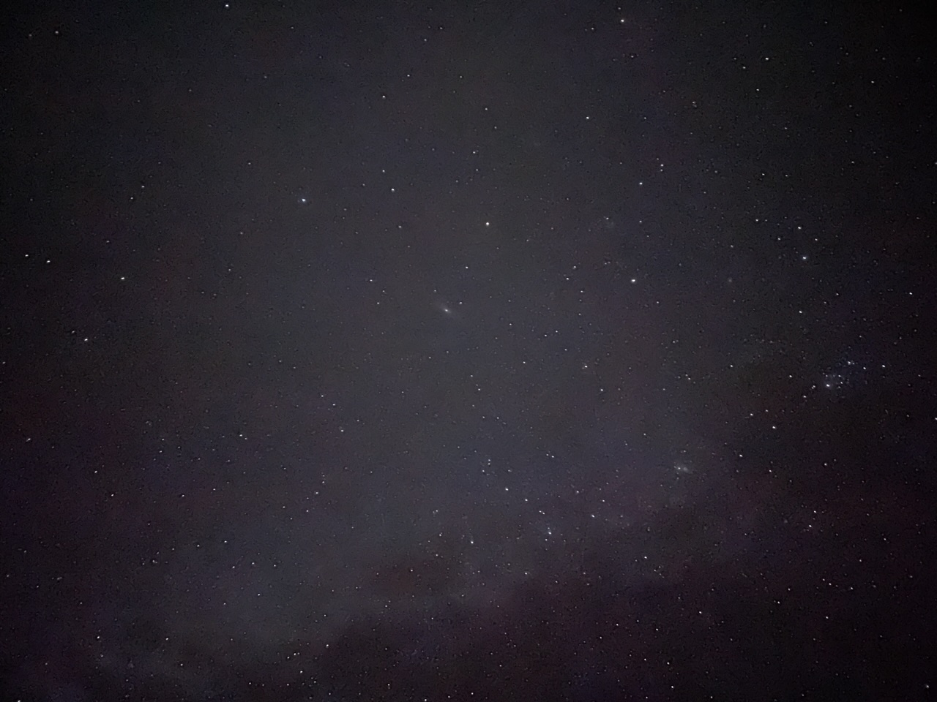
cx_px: 468
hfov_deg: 67.3
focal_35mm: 26
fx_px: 704
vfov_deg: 53.1
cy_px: 351
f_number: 1.6
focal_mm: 4.2
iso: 4000
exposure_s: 3.3
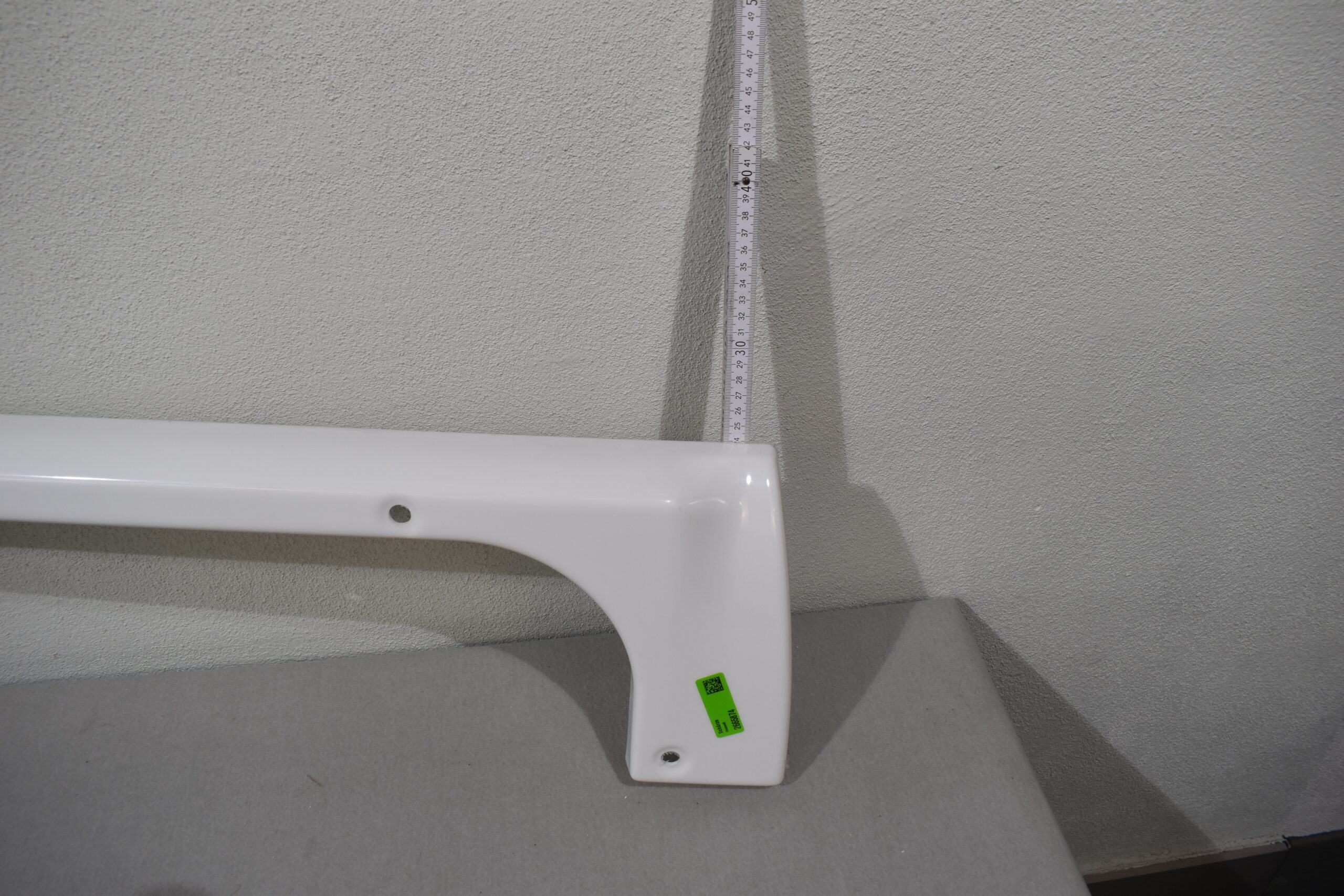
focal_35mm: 27
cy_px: 448
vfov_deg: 47.9
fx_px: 1008
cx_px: 672
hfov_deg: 67.4
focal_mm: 18
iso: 280
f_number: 5.6
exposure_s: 1/125
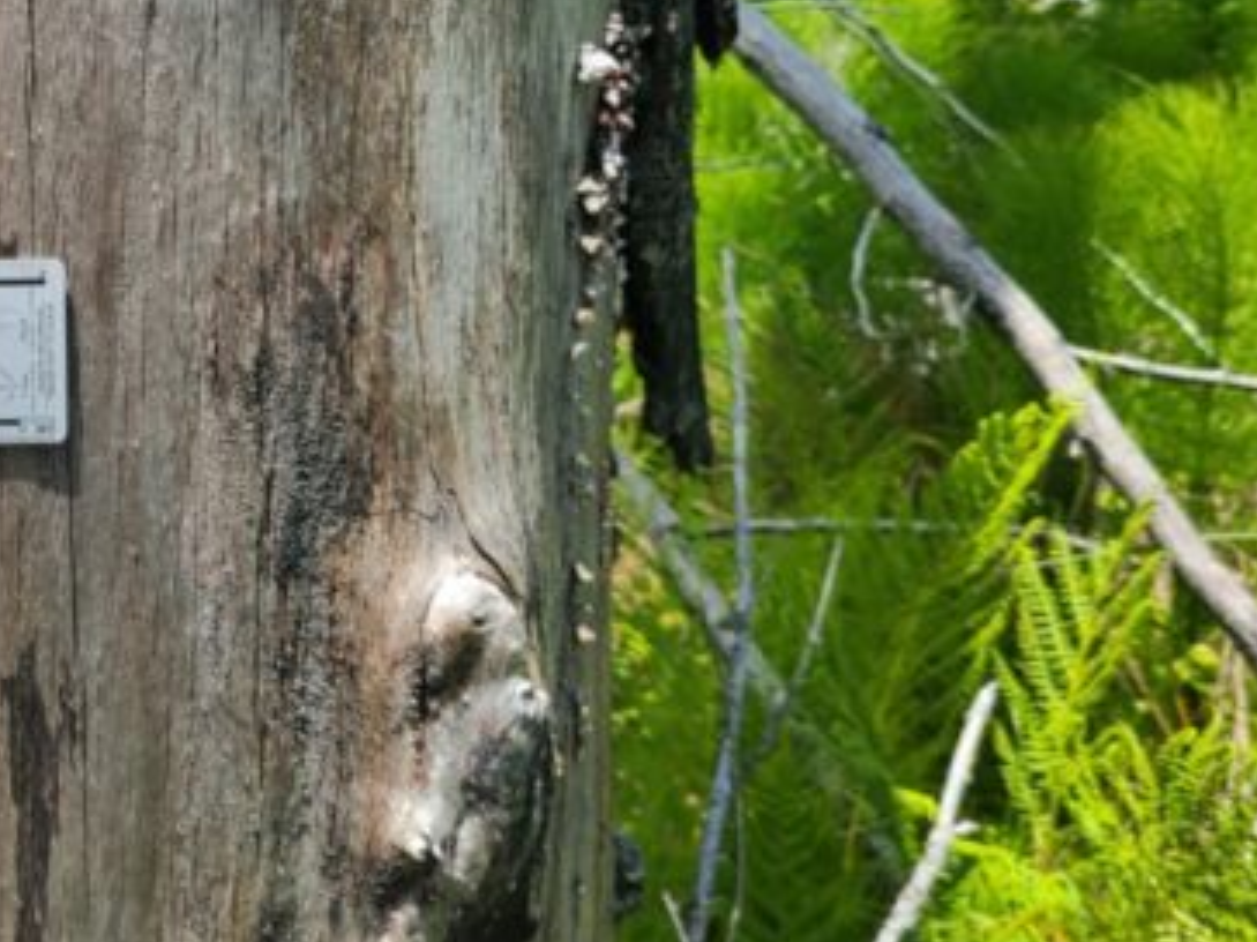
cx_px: -42
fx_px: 1997
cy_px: 125
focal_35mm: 55
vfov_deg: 25.8
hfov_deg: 31.8
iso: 40
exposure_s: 1/1055
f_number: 1.8
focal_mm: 5.4
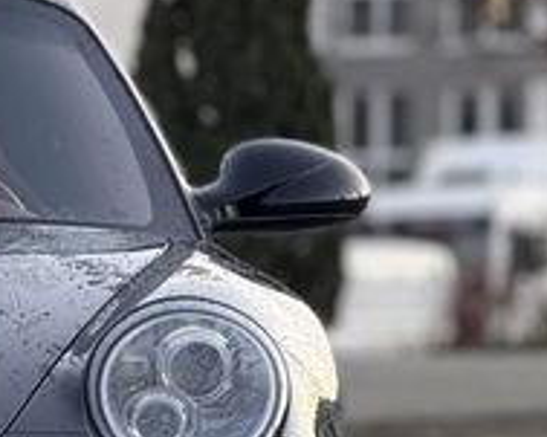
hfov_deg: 4.0
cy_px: 304
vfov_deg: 3.2
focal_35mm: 476
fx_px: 7702
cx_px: -315
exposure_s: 1/99
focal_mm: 15.66
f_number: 2.8
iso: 160
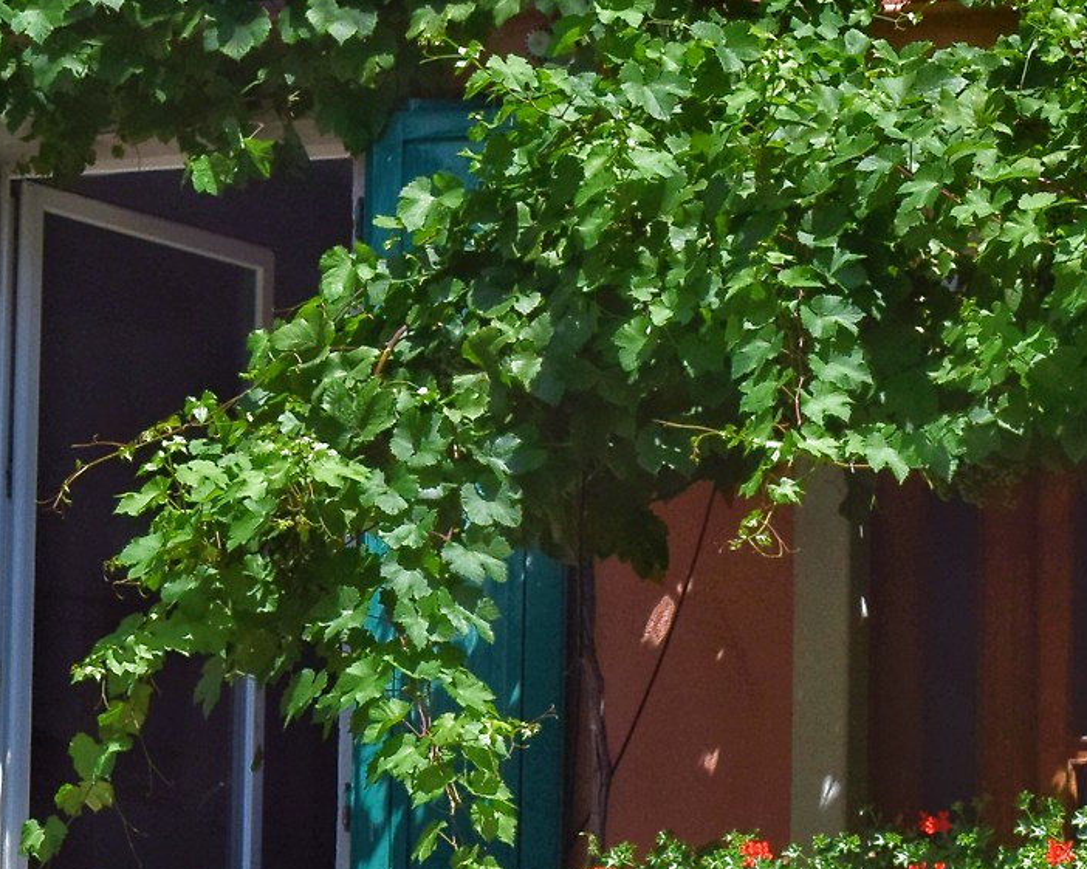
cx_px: 655
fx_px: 10837
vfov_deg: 4.5
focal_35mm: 337
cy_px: 1523
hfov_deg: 5.7
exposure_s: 1/1000
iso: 200
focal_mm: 70
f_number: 13
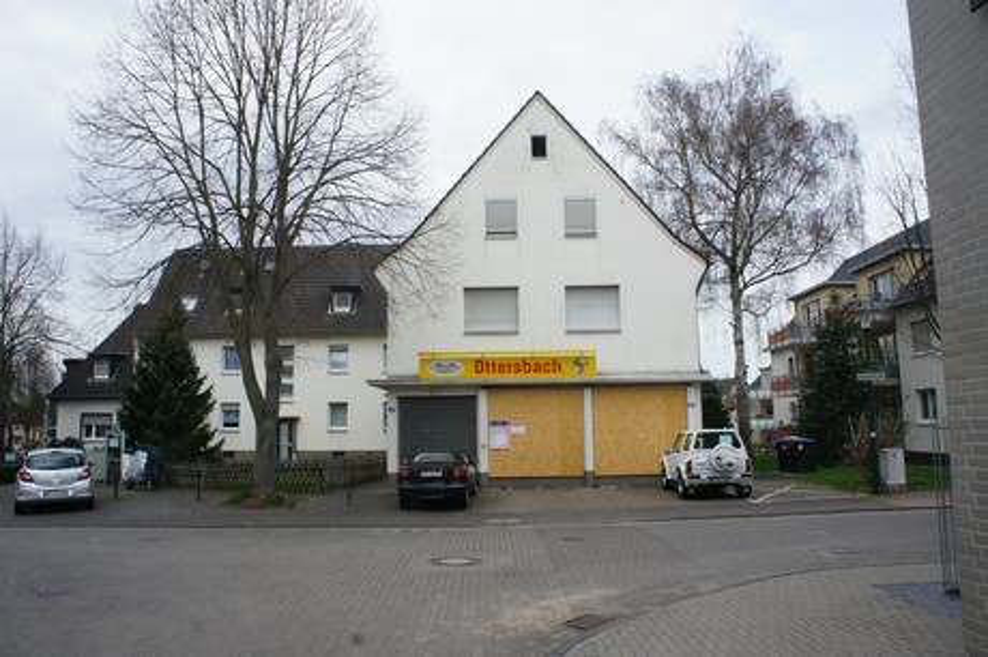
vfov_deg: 47.9
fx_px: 740
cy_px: 328
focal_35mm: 27
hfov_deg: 67.4
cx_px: 494
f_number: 11
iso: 500
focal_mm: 18
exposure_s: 1/250
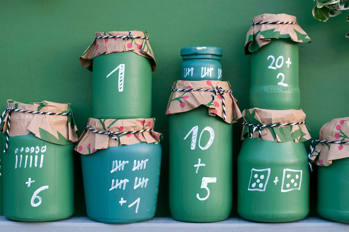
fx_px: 630
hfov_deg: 30.8
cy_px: 88
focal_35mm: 65
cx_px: 217
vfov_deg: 20.9
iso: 200
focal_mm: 50
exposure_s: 1/200
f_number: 2.5
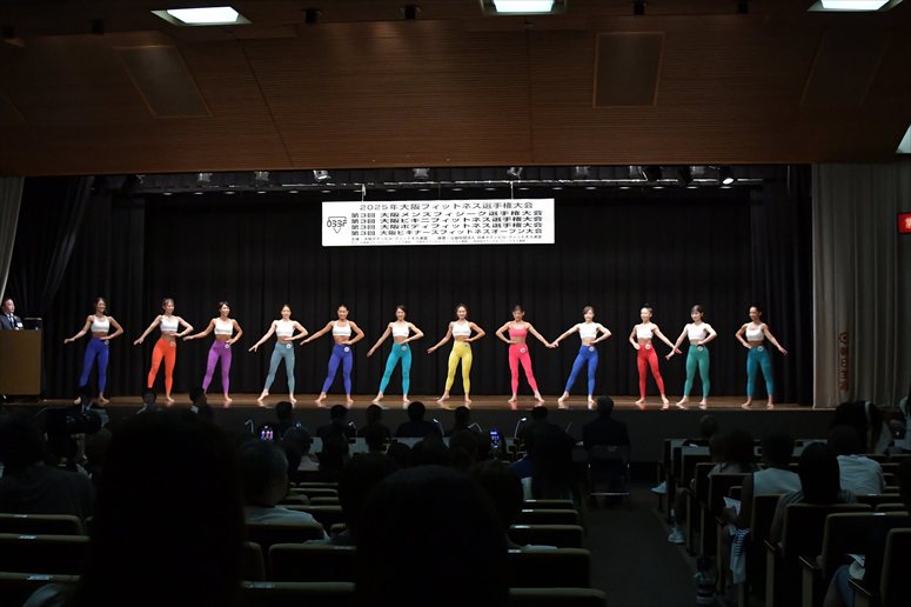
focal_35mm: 42
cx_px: 456
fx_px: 1062
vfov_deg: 31.9
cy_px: 304
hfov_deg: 46.4
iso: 5000
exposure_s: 1/400
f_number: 5.6
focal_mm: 28
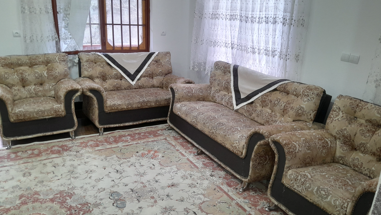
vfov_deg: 40.2
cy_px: 115
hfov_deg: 66.1
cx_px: 195
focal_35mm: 29
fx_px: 293
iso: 320
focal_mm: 3.98
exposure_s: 1/50
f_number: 1.8
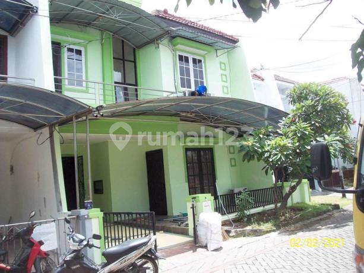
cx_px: 182
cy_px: 136
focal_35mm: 32
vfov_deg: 44.2
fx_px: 337
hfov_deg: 56.8
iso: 80
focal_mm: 5.7
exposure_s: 1/640
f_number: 2.9
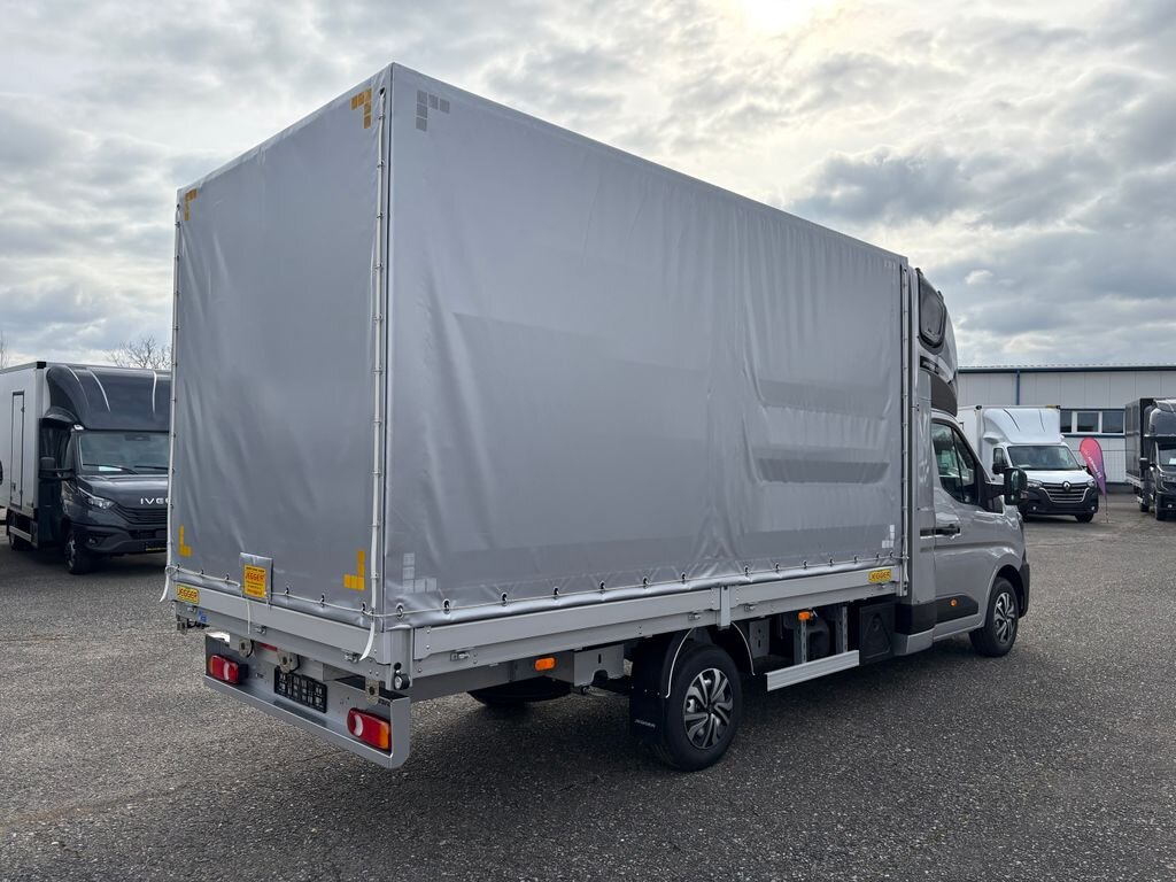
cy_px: 441
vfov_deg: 53.1
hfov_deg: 67.3
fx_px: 883
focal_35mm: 26
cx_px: 588
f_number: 1.6
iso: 64
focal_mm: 5.96
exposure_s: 1/3623
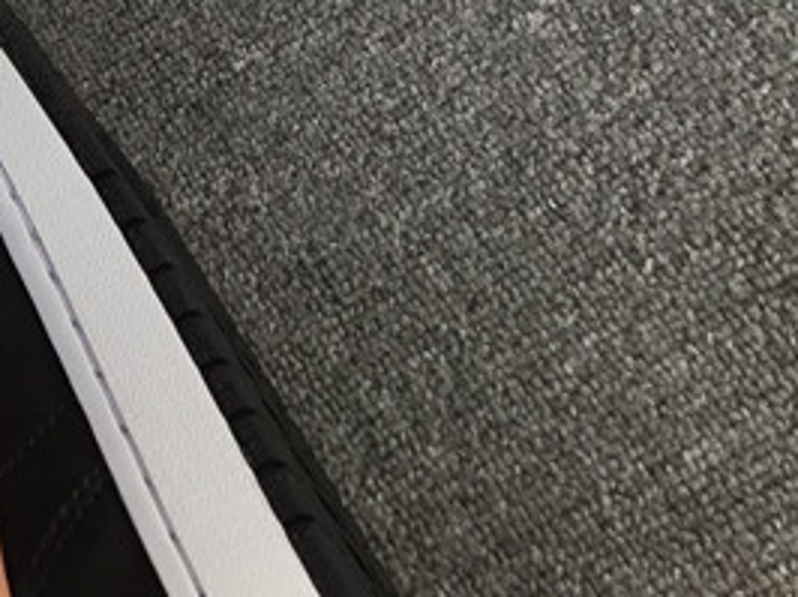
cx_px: -477
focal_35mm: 105
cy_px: -334
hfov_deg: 16.6
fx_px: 2418
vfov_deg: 13.2
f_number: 2.4
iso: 25
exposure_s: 1/184
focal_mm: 3.3
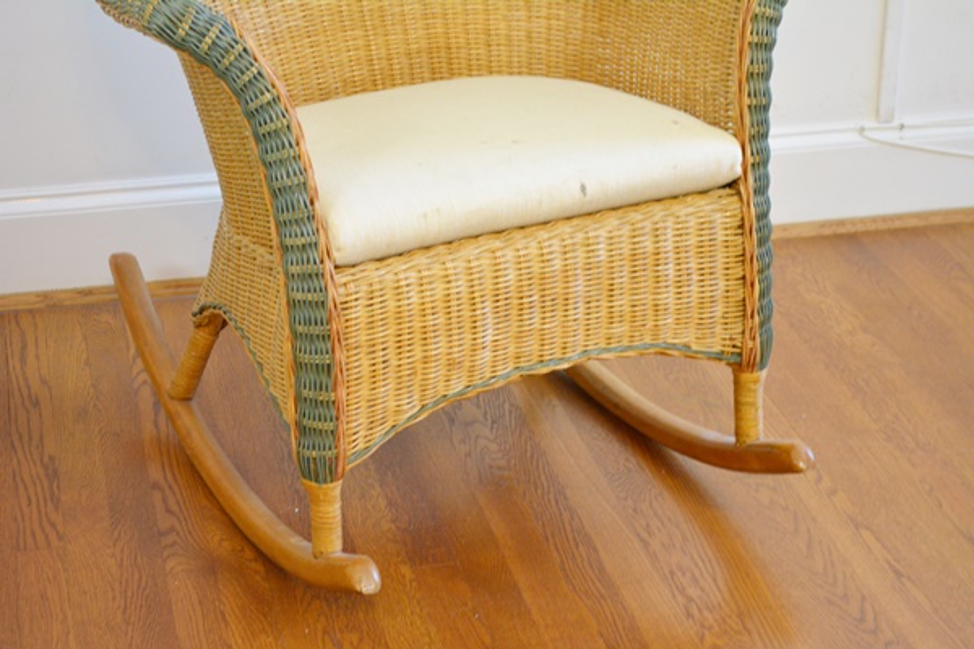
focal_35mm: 75
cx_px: 487
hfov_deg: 27.0
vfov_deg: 18.2
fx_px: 2029
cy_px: 324
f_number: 5.6
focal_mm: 50
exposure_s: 1/30
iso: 1250
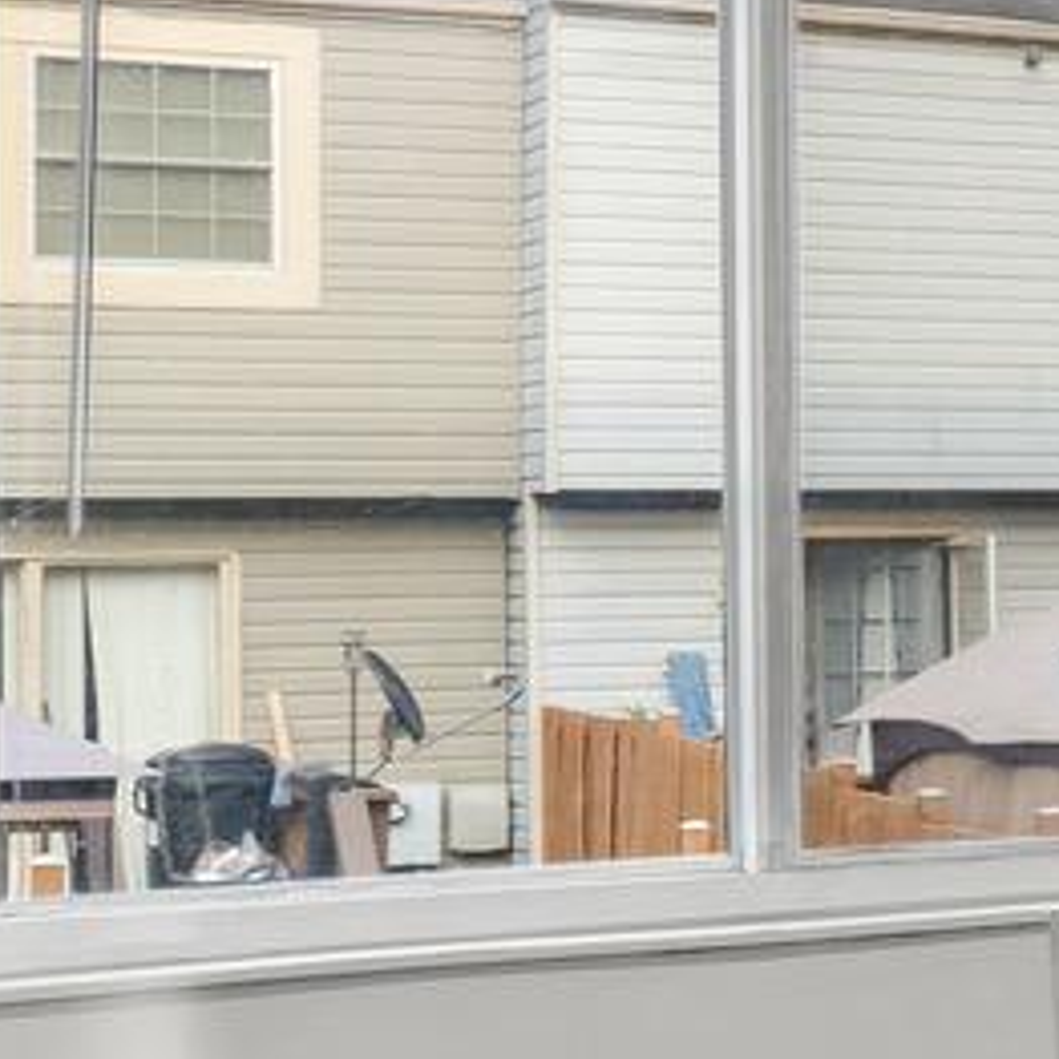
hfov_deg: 11.7
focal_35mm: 113
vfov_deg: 15.4
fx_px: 3911
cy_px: 459
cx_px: 2765
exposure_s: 1/5
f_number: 8
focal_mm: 17
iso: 400
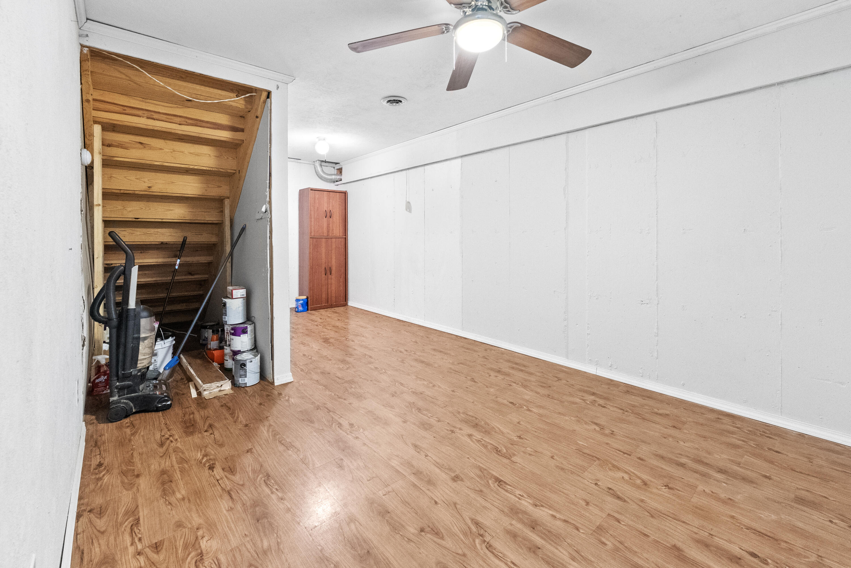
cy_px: 284
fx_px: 331
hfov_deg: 104.2
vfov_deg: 81.3
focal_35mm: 14
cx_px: 426
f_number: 8
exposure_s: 1/4
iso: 12800
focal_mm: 14
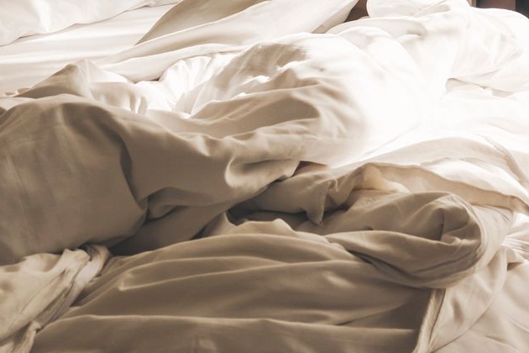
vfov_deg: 11.7
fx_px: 1719
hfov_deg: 17.5
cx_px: 216
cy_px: 56
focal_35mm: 117
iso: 200
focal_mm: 30
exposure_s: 1/250
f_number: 4
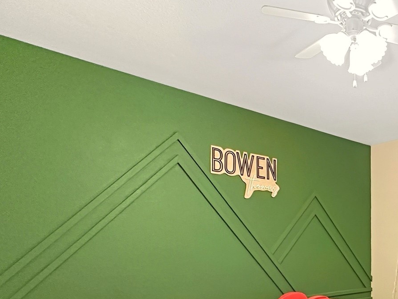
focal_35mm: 30
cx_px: 413
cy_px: 273
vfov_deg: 42.6
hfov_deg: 47.7
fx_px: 345
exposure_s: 1/60
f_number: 2.2
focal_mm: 2.2
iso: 500
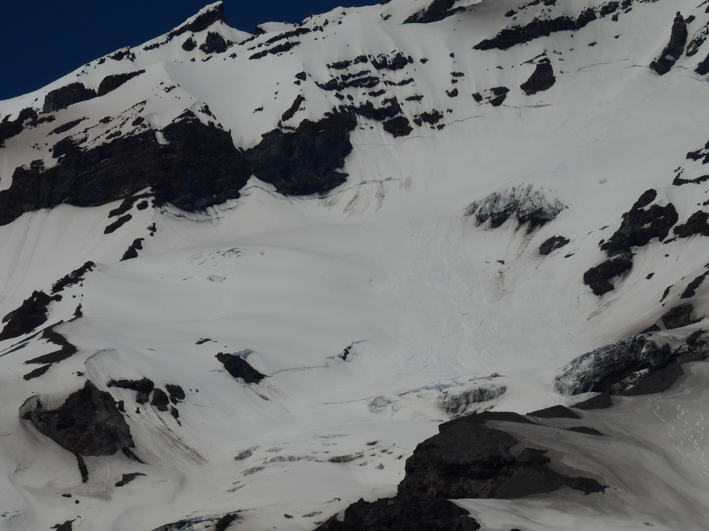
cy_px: 266
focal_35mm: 260
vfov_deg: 5.7
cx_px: 354
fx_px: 5325
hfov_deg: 7.6
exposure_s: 1/2000
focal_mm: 46.4
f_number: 8
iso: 100
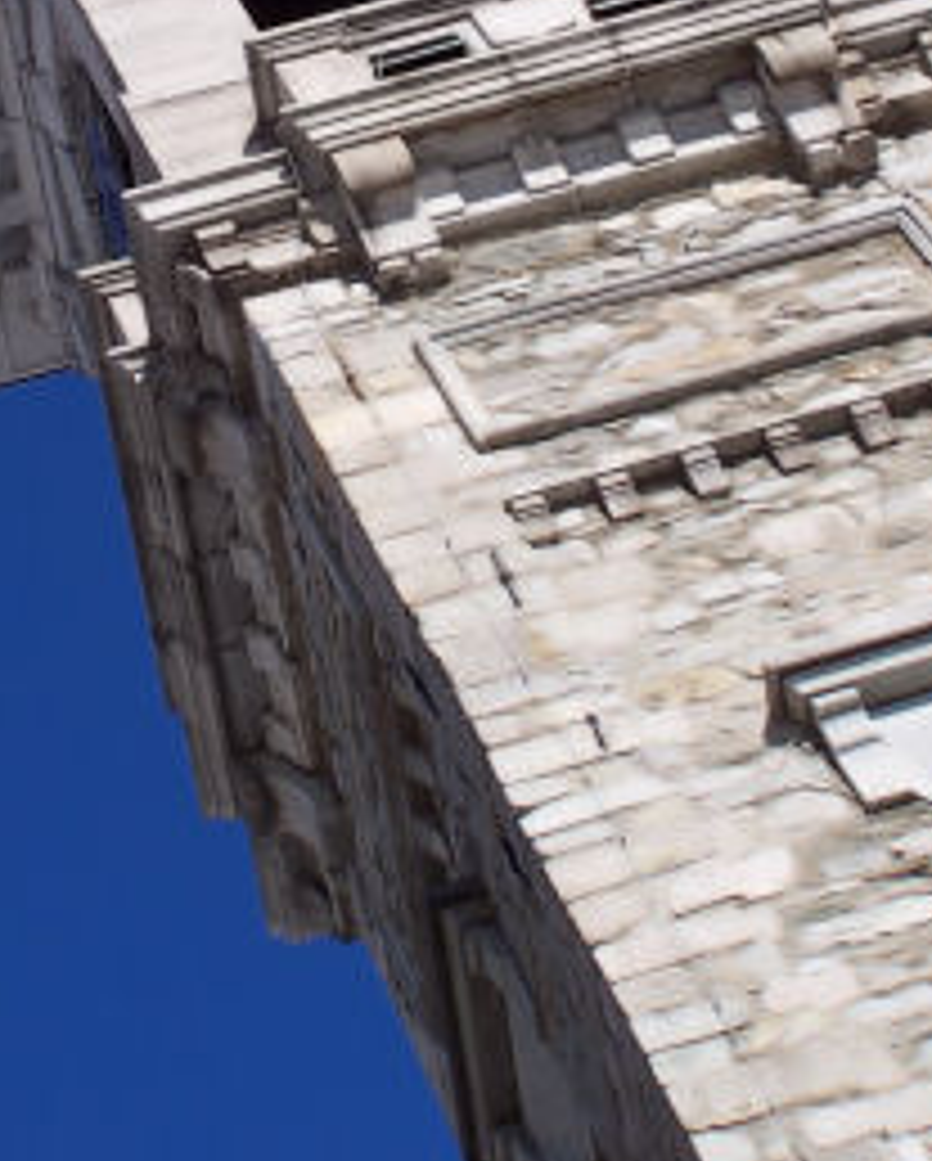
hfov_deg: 10.2
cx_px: 351
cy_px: -16
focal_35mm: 151
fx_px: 5197
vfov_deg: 12.6
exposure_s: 1/750
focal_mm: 12.4
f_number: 4.5
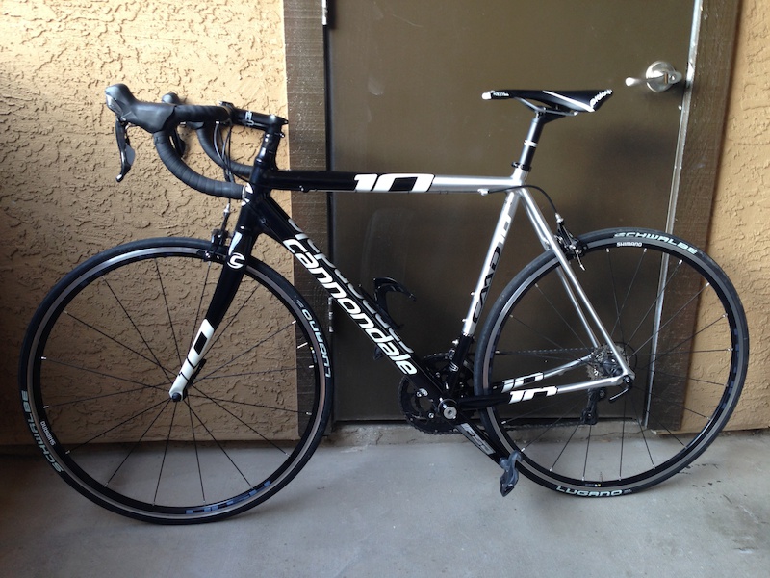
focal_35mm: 33
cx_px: 385
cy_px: 289
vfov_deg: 42.9
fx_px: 734
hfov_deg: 55.4
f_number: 2.4
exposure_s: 1/20
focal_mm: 4.12
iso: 50
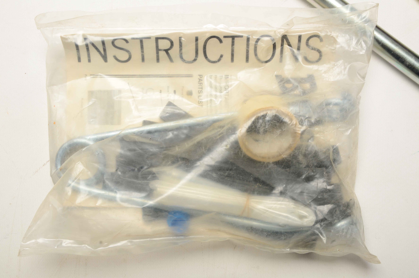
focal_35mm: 51
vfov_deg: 26.4
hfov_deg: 39.0
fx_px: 592
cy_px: 139
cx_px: 210
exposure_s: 1/160
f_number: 14
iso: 200
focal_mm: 34
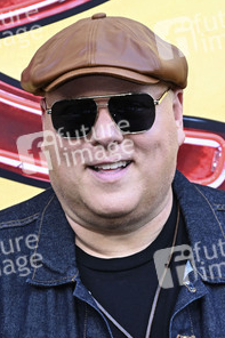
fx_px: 1117
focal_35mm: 119
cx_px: 109
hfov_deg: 11.5
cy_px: 204
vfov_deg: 17.2
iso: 1000
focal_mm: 88
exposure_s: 1/200
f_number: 5.6
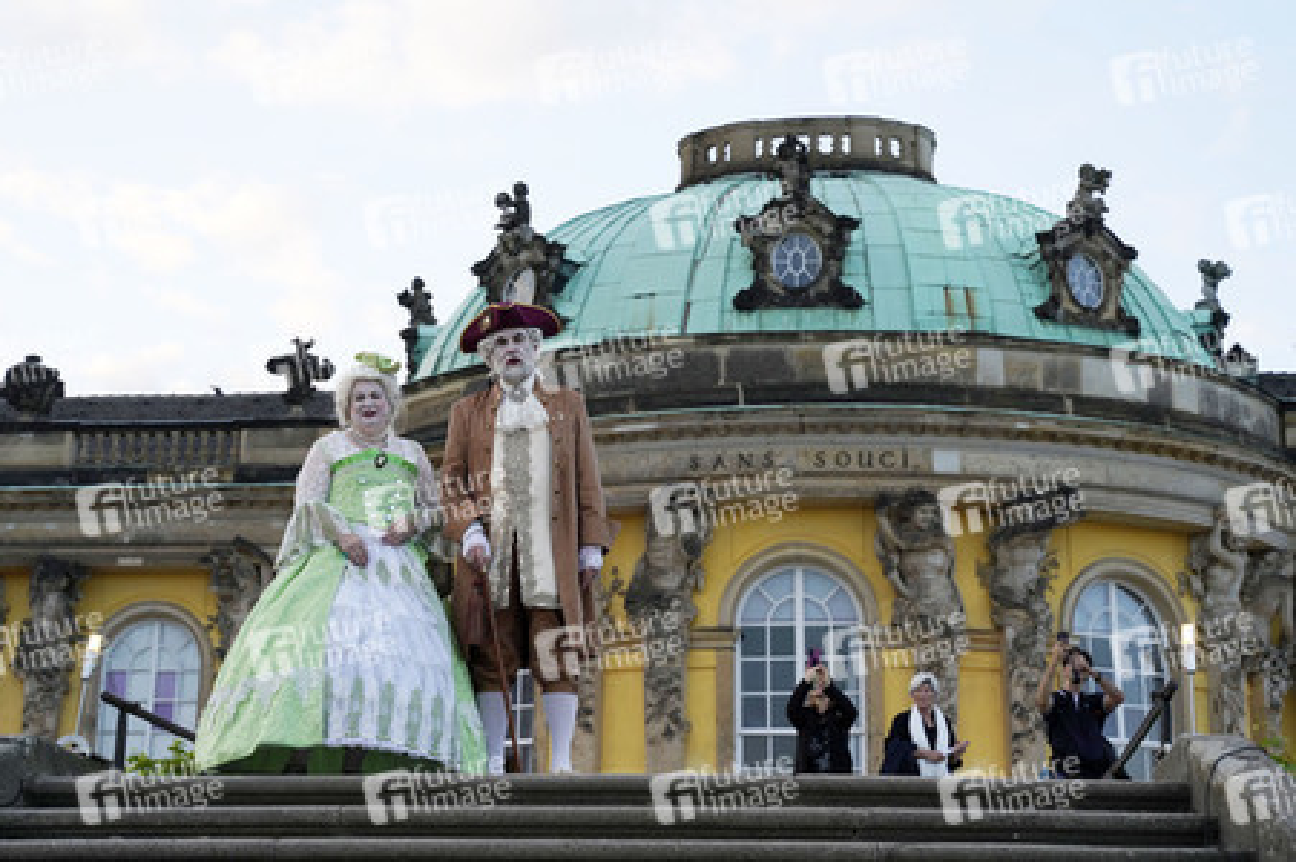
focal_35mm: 53
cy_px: 431
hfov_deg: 37.5
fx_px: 1907
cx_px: 648
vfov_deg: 25.5
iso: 640
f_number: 5
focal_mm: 53
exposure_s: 1/800
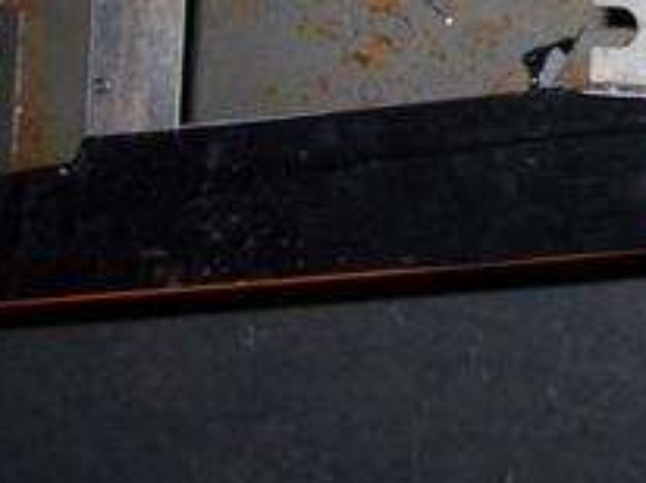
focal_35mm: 112
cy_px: -151
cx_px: 734
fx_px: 2088
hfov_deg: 17.0
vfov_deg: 12.8
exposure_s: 1/64
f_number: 2.7
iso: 80
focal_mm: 6
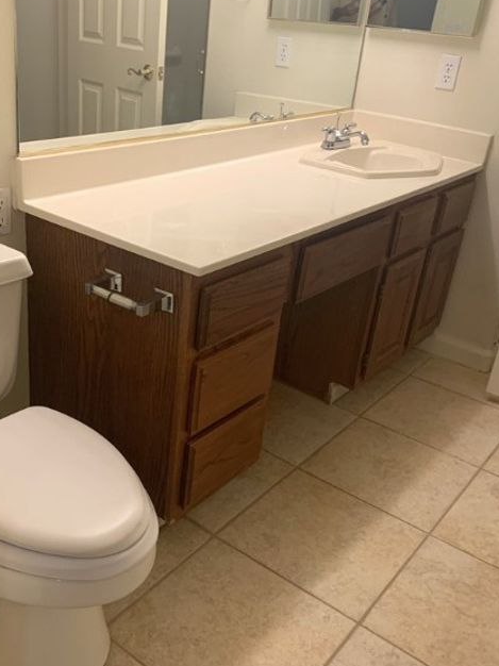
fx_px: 692
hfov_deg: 39.3
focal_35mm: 36
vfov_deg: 51.4
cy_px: 343
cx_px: 184
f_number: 1.8
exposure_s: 1/60
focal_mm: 4.25
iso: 80
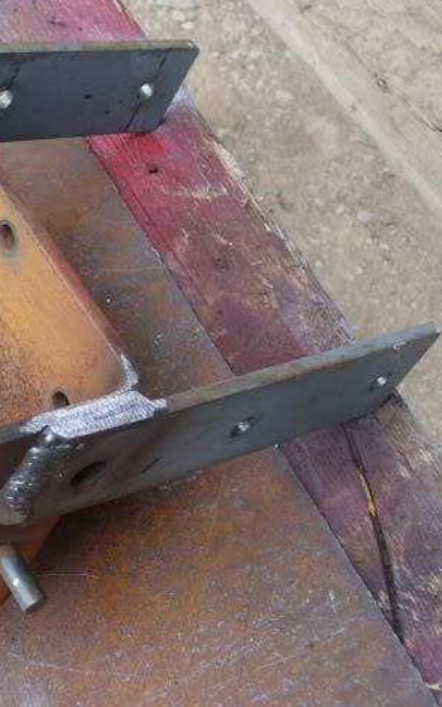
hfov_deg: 18.7
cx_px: 93
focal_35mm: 69
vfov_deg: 29.8
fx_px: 1330
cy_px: 349
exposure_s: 1/250
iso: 80
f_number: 3
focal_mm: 7.9
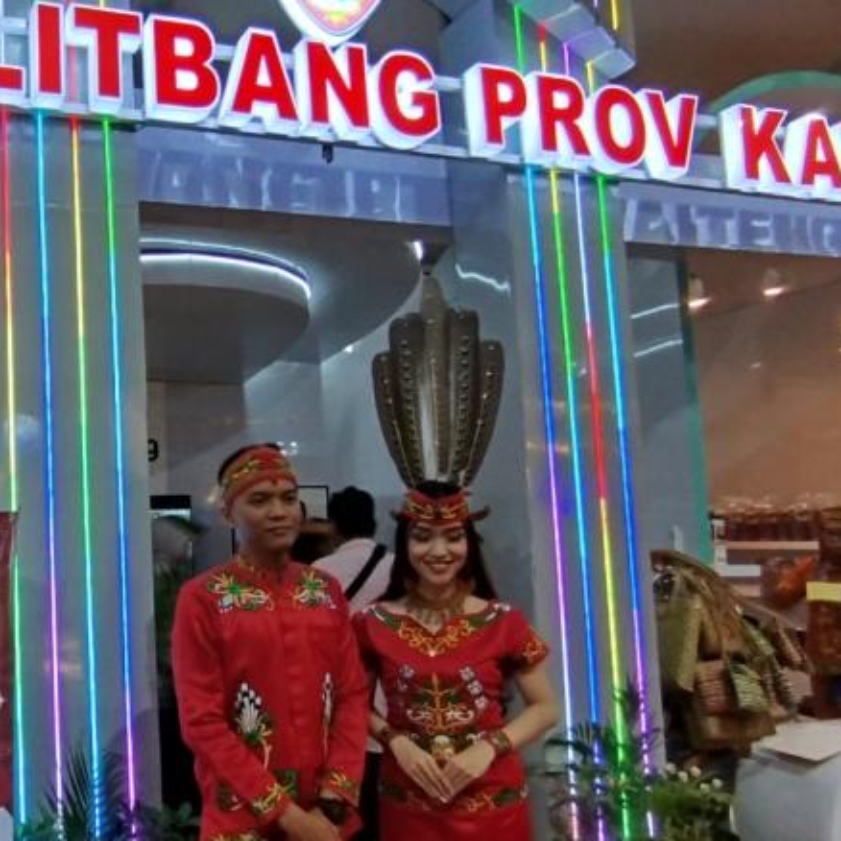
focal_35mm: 31
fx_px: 852
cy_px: 457
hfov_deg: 48.1
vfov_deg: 52.5
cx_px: 115
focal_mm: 1.65
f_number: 2.2
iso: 80
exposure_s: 1/33
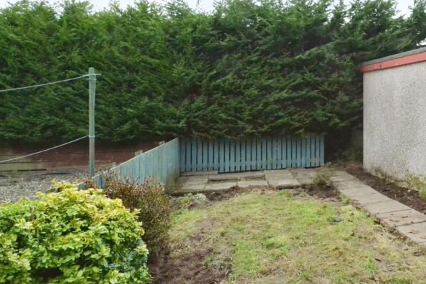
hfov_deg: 62.0
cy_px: 85
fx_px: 308
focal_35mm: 26
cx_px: 356
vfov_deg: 48.4
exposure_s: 1/250
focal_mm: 10
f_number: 9
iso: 3200
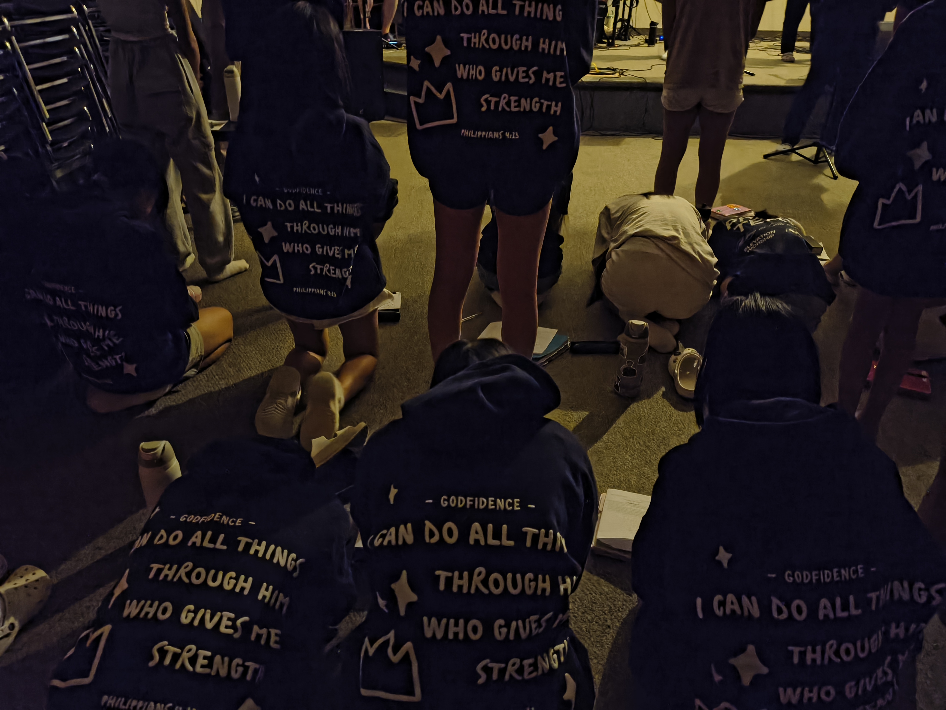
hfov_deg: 69.4
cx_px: 473
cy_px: 355
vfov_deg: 54.9
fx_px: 683
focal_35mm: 25
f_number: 1.7
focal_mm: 4.68
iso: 25600
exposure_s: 1/15
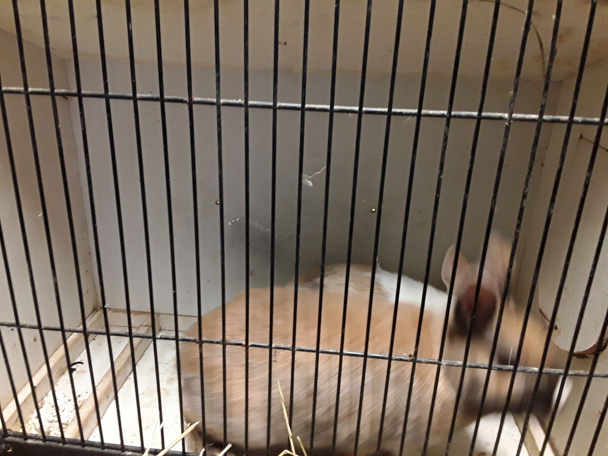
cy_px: 228
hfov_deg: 65.3
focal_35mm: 27
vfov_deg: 51.4
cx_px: 304
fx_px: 474
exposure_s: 1/17
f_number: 1.9
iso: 200
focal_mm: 2.91
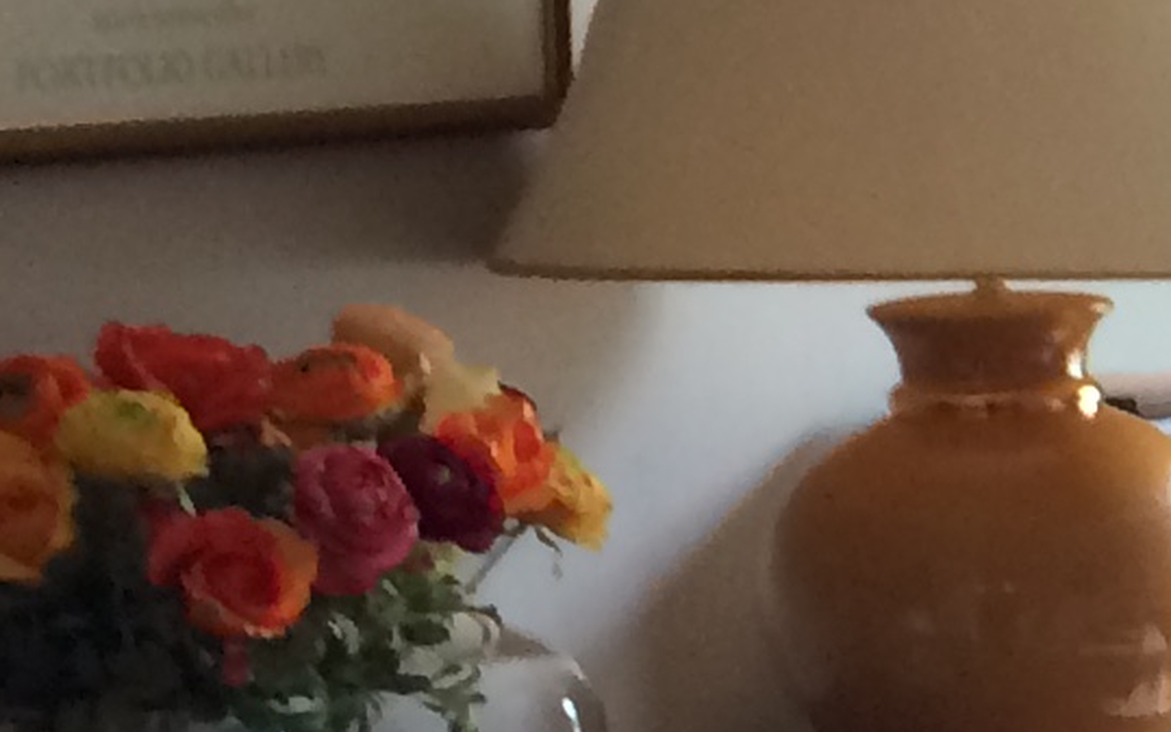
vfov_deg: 7.0
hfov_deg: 10.2
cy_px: 691
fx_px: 5937
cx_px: 2535
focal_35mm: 186
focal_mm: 4.15
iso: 125
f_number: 2.2
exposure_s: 1/33
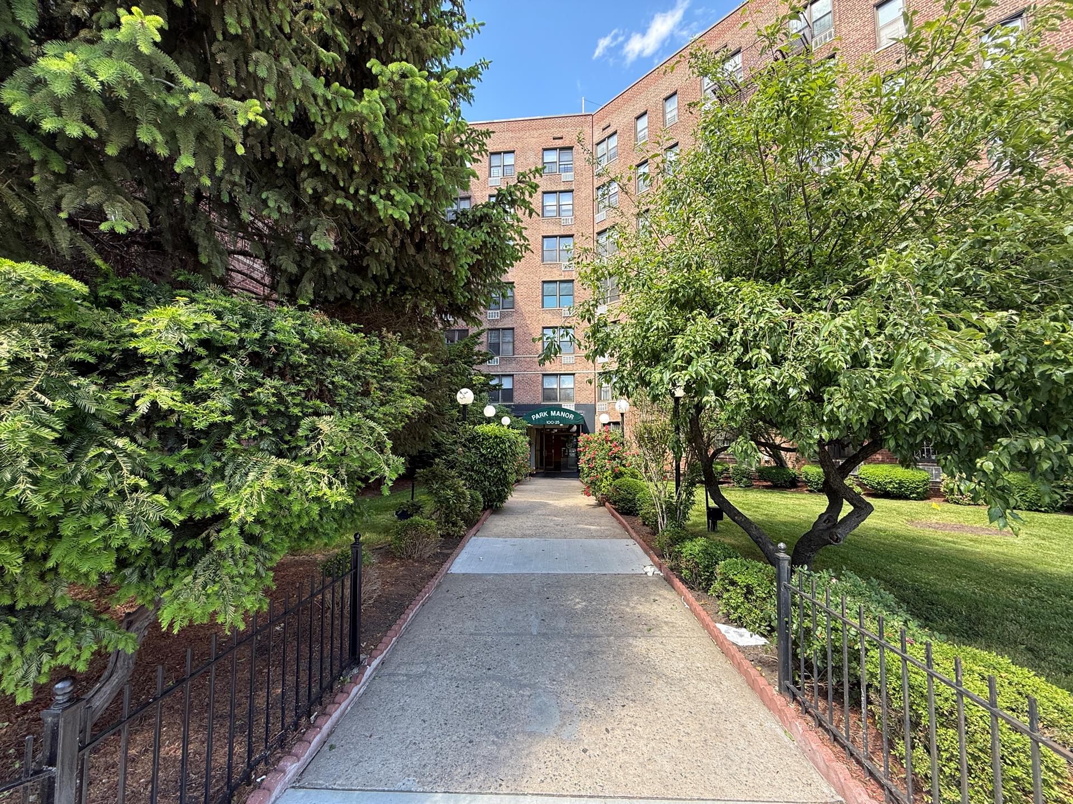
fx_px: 434
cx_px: 536
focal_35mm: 14
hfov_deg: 102.1
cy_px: 402
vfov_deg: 85.7
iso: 50
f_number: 2.2
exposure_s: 1/210
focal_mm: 2.22
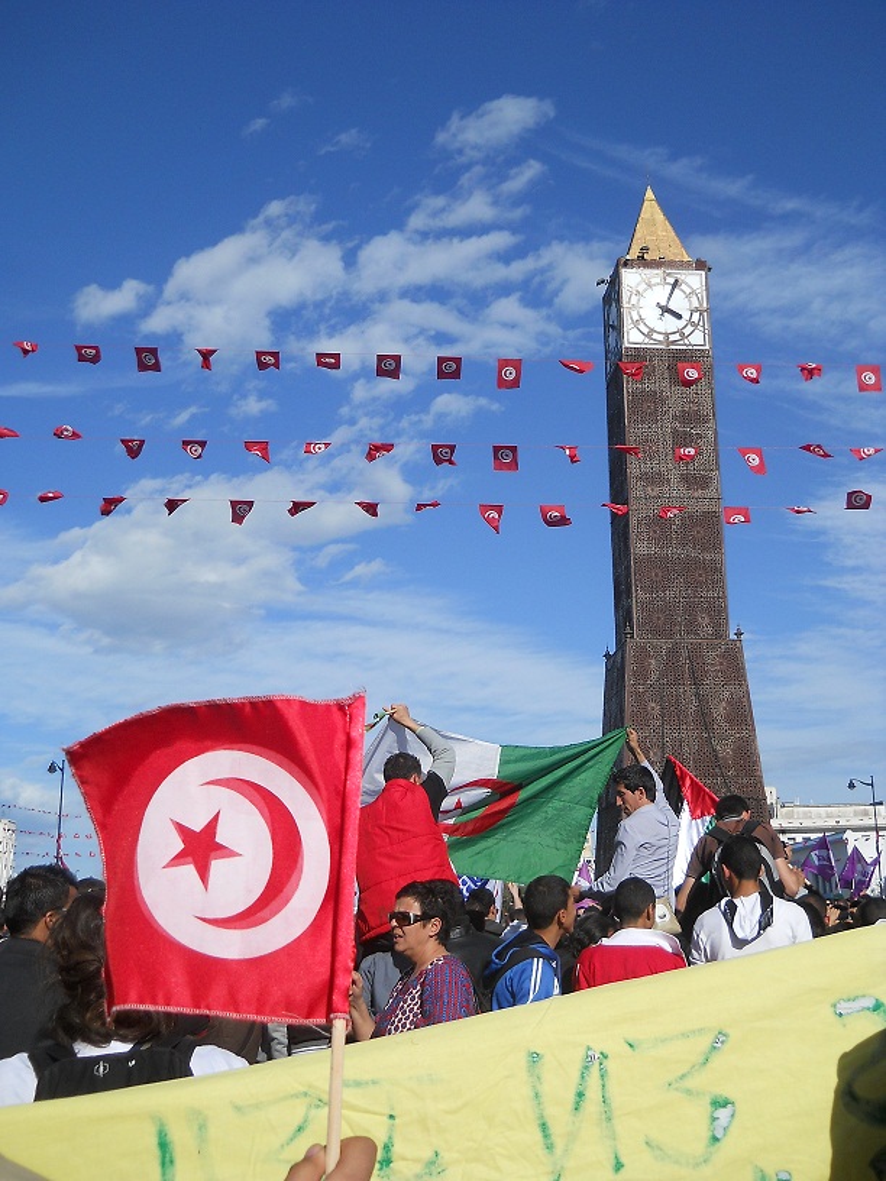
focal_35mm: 41
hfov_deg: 35.1
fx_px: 1399
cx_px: 443
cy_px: 590
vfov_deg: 45.8
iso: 80
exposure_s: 1/640
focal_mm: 6.72
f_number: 5.5
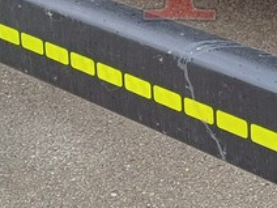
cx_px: 163
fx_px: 968
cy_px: -135
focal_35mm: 121
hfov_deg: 16.3
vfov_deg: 11.6
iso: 50
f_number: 1.8
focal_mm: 4.65
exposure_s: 1/276
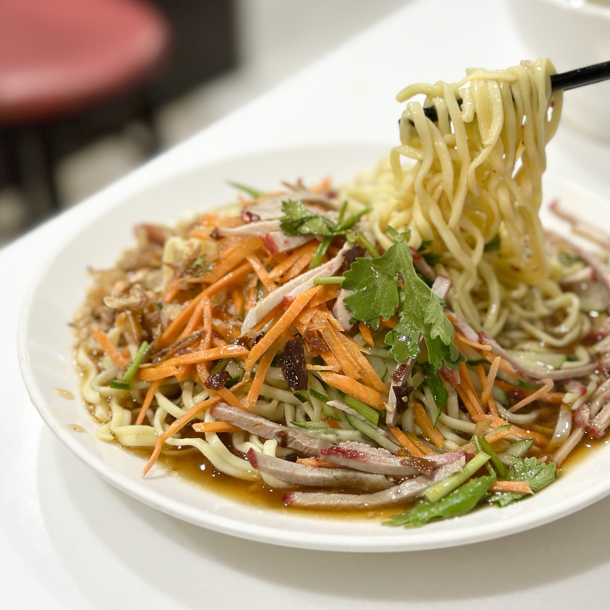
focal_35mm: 57
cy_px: 303
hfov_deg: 30.0
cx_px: 345
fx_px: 1136
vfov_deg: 30.0
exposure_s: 1/60
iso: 200
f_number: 1.78
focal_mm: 6.86
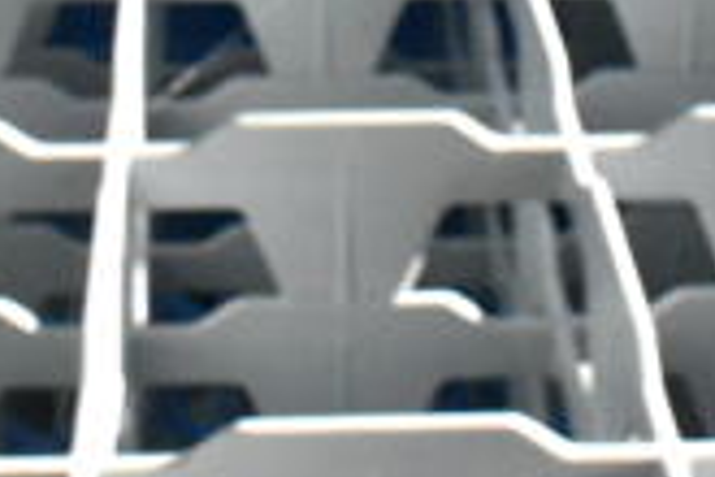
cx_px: 334
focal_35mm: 100
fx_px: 1986
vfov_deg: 12.6
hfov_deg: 20.4
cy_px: -338
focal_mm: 18
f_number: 16
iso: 6400
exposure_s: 1/1000
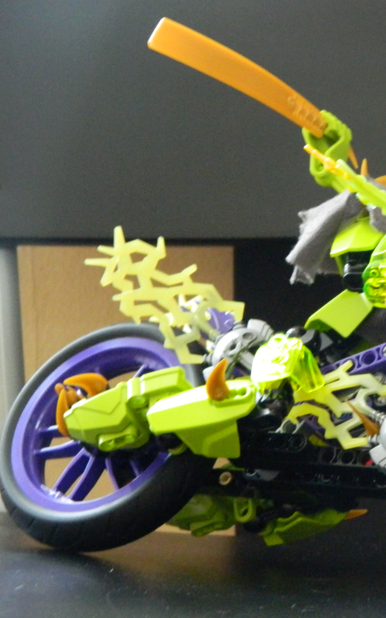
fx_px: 2458
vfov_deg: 14.3
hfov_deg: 8.9
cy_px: 309
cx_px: 411
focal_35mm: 146
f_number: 4.5
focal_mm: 18.6
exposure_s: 1/10
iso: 800
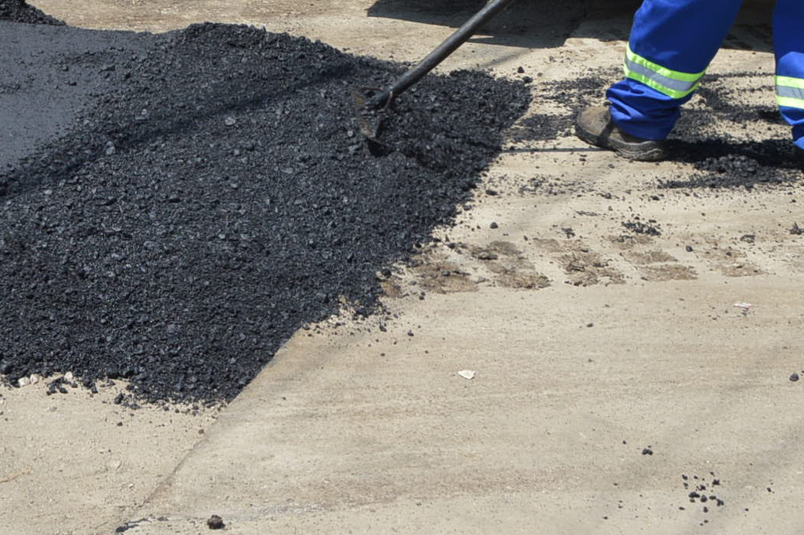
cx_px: 120
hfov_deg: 19.4
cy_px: -155
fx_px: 2320
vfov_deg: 12.7
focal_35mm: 104
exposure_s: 1/250
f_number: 8
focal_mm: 24
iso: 100
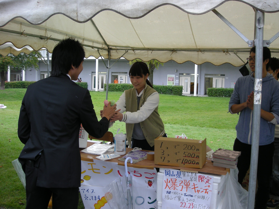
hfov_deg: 52.6
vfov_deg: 40.7
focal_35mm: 35
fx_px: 282
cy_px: 104
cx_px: 140
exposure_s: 1/60
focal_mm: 5.7
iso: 55
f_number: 2.8
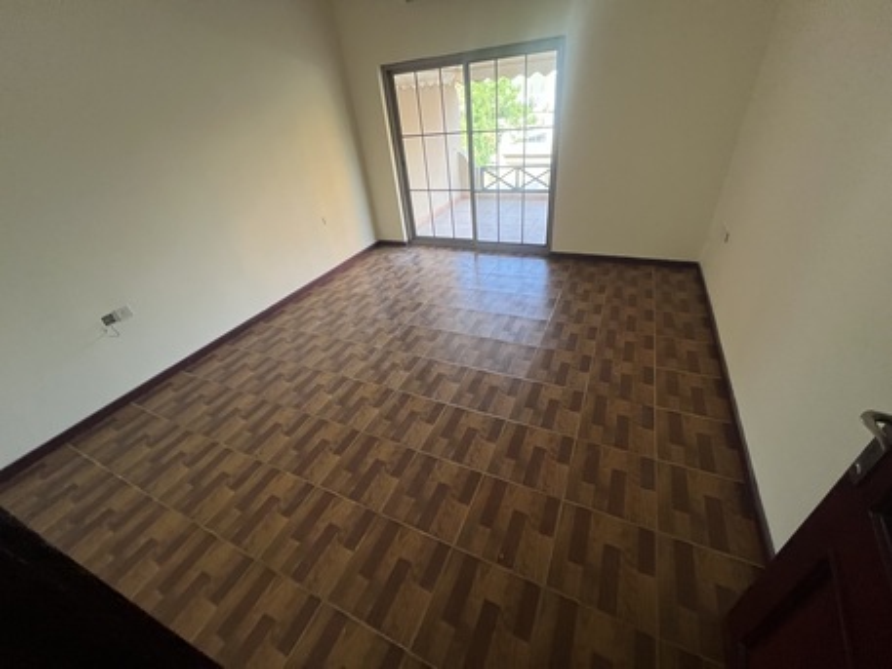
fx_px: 335
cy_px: 334
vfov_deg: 89.9
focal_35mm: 13
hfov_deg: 106.2
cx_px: 446
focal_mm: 1.57
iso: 640
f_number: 1.8
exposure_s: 1/60
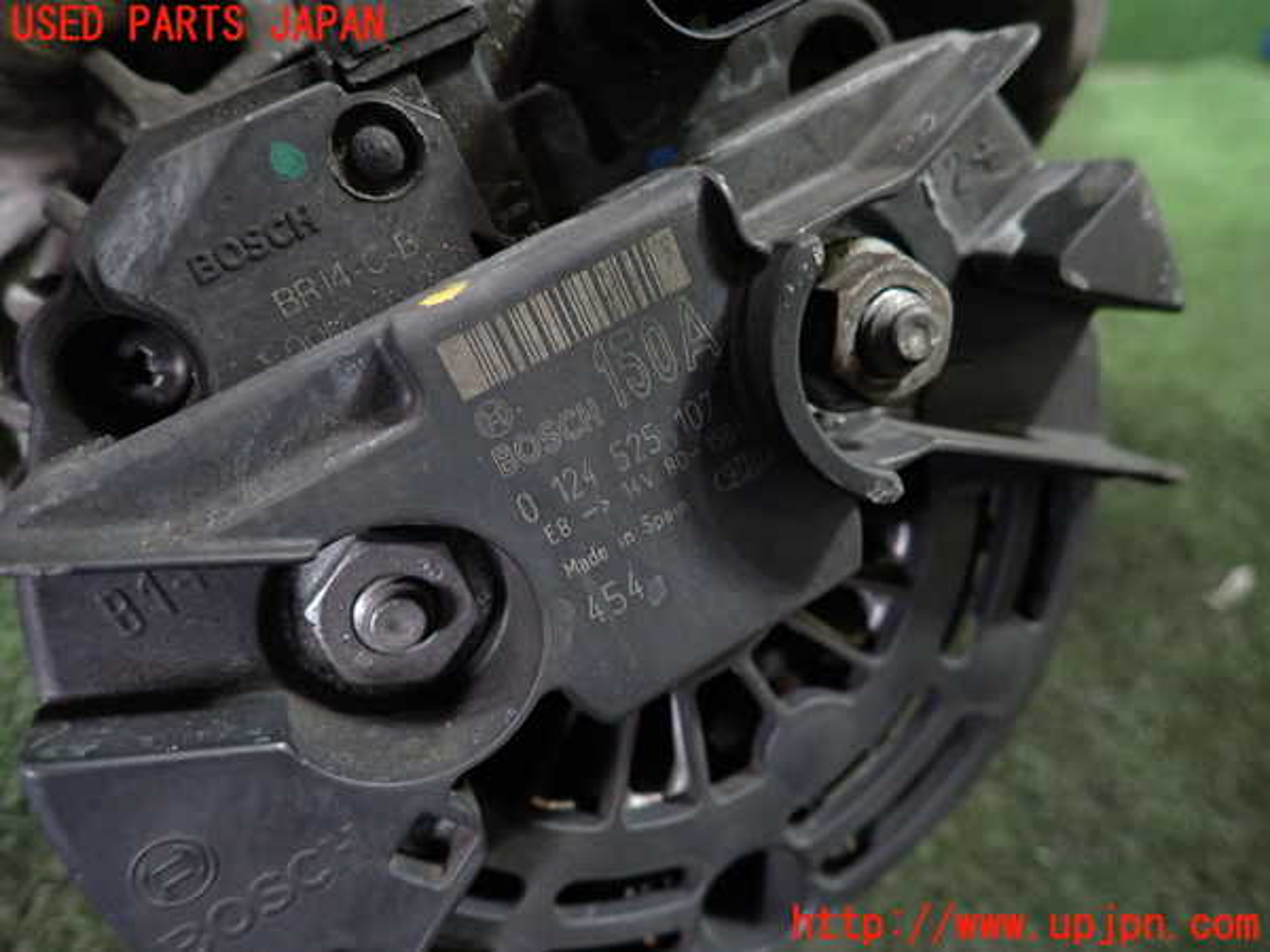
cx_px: 635
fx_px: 917
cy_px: 476
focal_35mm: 25
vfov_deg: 54.9
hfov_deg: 69.4
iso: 320
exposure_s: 1/30
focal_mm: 4.5
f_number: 2
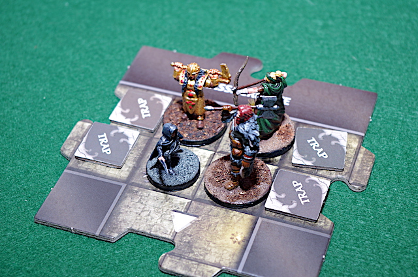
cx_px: 209
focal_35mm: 82
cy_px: 138
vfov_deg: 16.6
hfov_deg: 24.8
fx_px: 951
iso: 200
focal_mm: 55
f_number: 7.1
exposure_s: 1/40
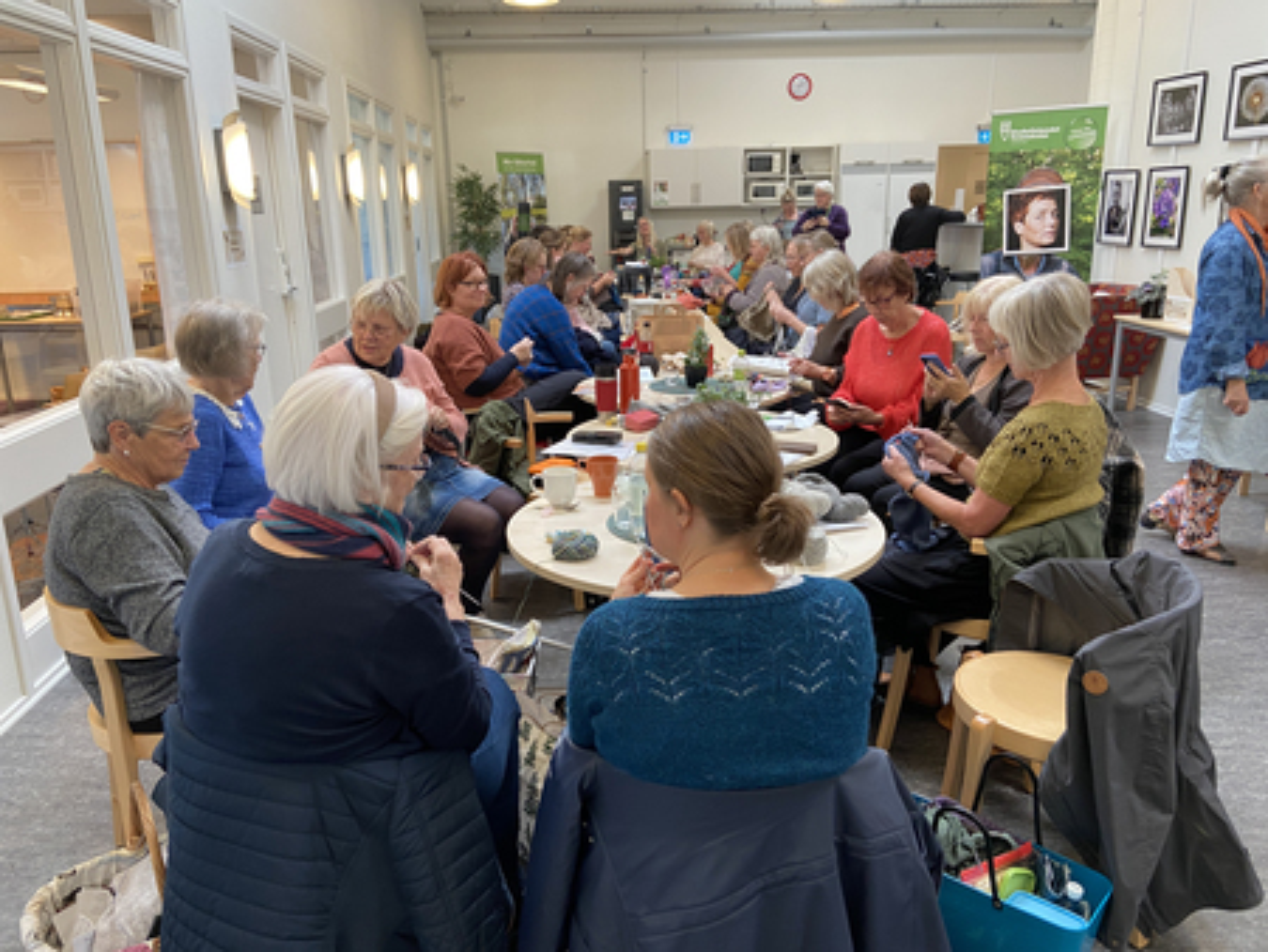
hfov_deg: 67.3
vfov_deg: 53.1
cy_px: 476
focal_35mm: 26
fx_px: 953
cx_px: 634
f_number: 1.8
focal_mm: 4.25
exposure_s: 1/50
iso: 100
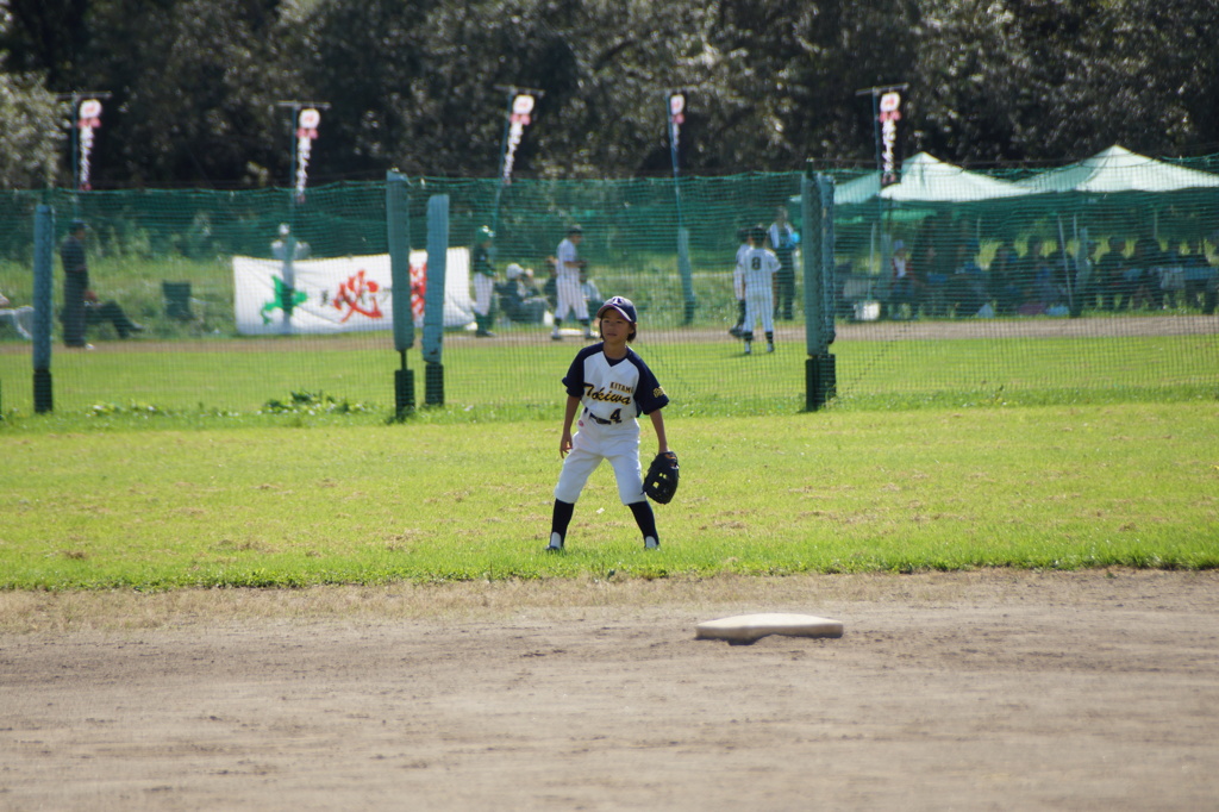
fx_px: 12693
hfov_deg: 5.5
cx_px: 610
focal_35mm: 375
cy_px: 406
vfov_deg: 3.7
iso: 125
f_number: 6.3
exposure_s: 1/400
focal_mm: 250
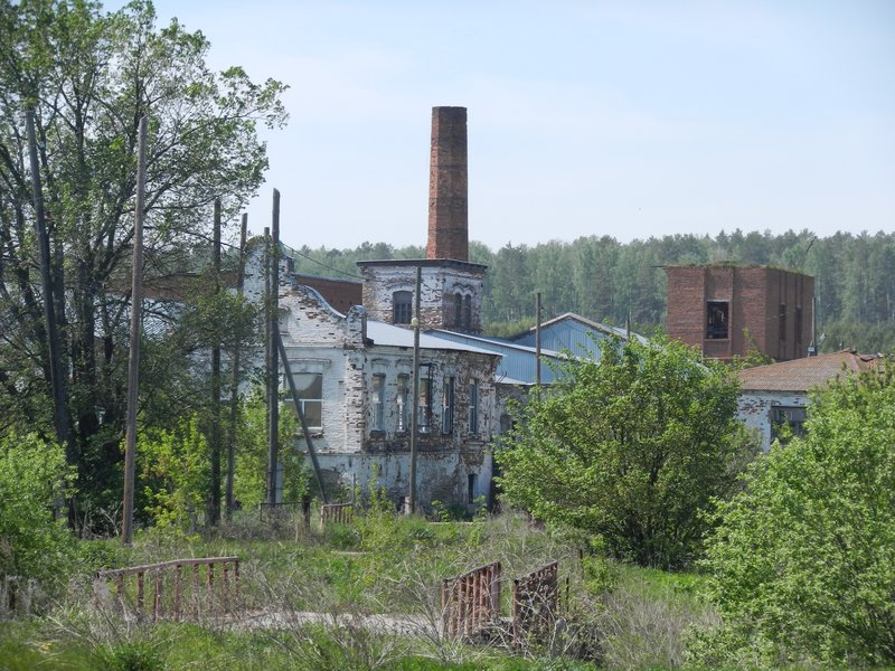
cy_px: 336
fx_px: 4266
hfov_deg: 12.0
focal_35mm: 165
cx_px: 448
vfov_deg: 9.0
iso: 160
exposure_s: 1/640
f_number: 5.3
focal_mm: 29.7
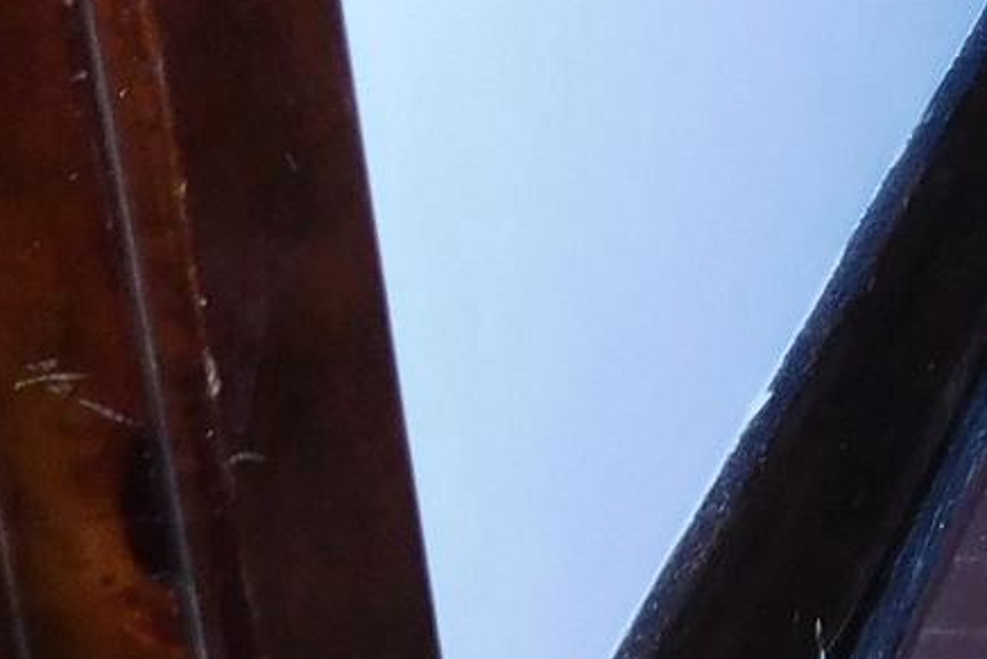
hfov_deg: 13.9
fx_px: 3346
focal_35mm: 122
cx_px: 2053
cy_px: -686
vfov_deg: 10.3
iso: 200
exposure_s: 1/30
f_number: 3.1
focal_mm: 4.5
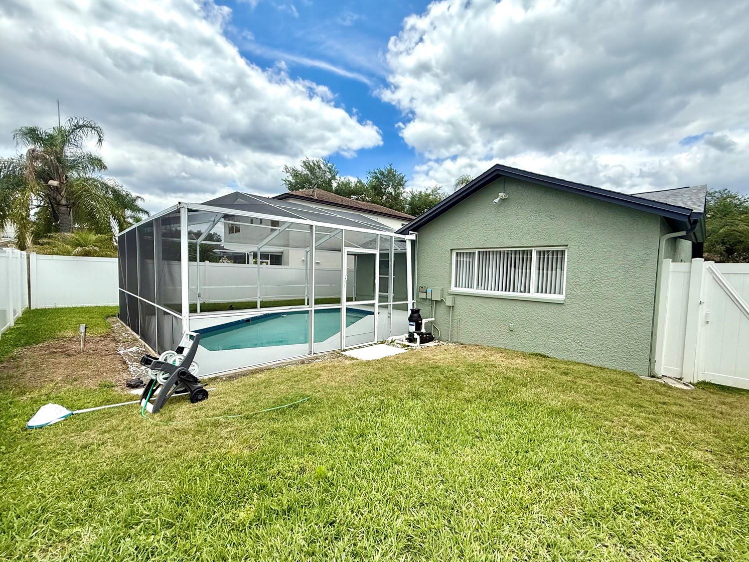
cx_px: 400
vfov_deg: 81.7
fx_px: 325
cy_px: 292
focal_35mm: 15
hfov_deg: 98.0
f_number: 2.2
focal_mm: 2.22
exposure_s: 1/1572
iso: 64
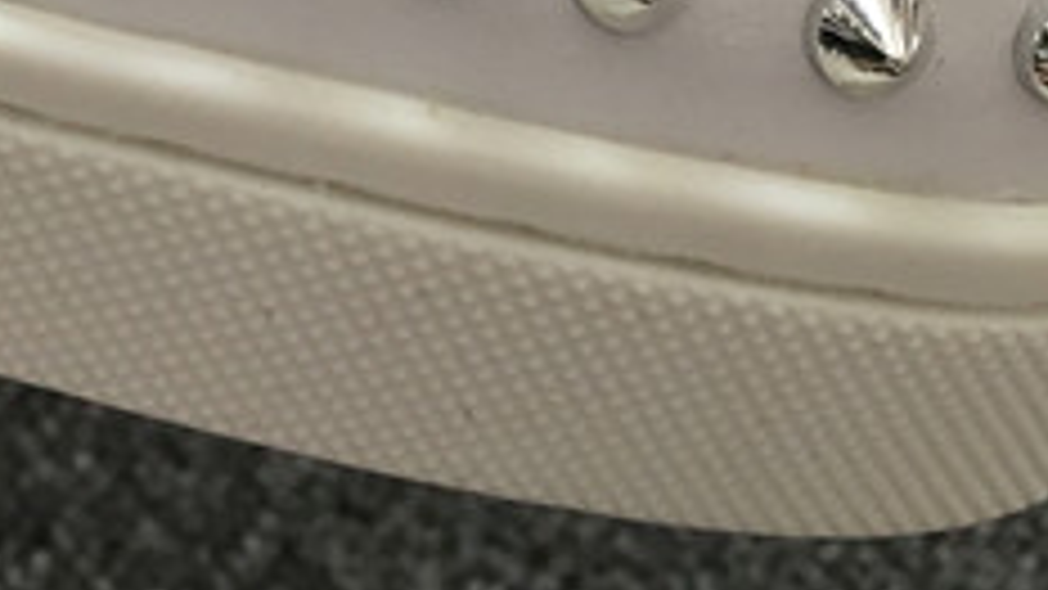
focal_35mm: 95
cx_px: 144
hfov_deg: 22.0
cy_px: -462
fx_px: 2640
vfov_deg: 11.8
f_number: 2.2
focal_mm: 4.15
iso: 50
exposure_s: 1/33
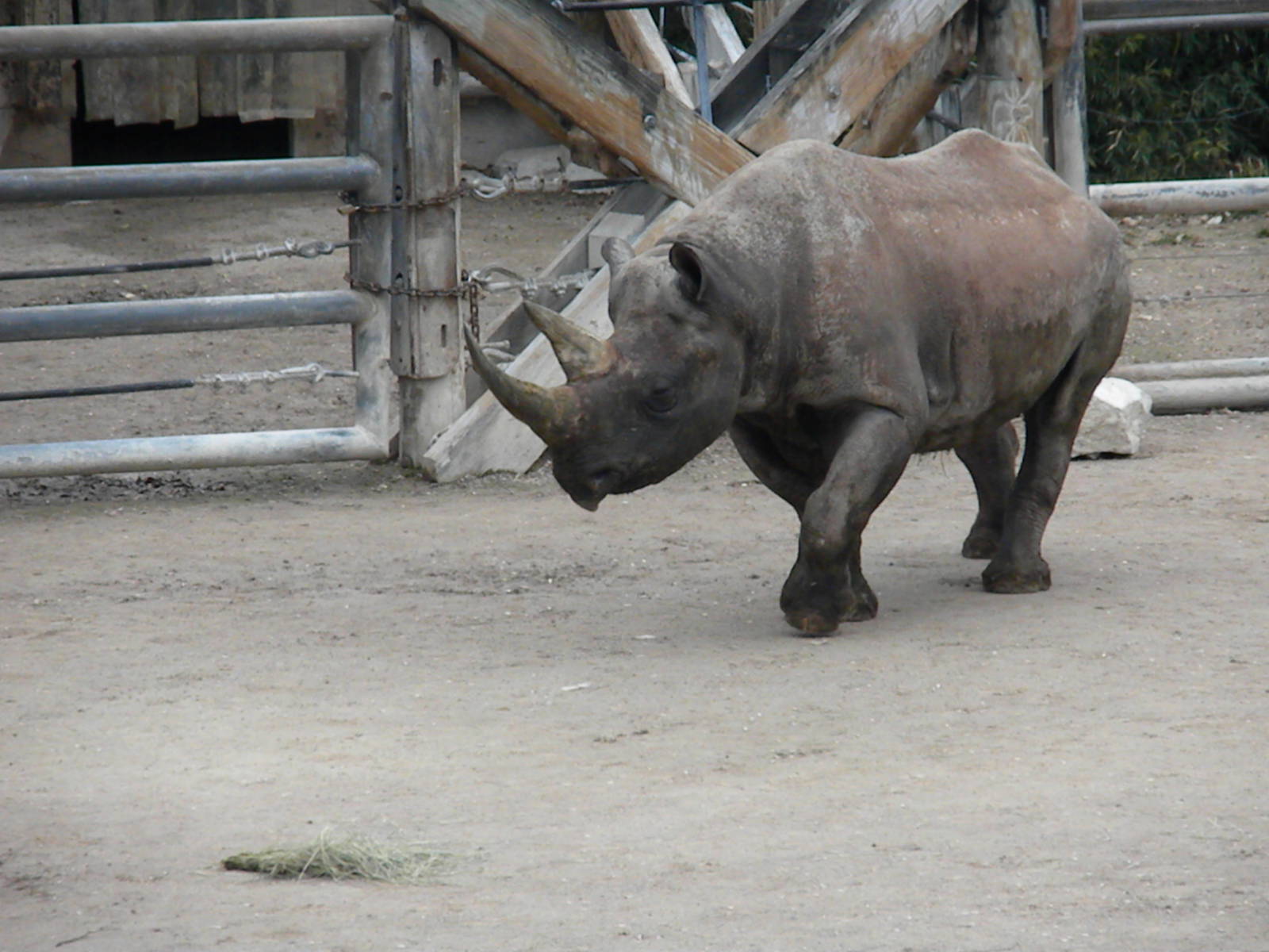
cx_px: 634
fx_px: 9531
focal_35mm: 260
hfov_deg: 7.6
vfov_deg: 5.7
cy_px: 476
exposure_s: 1/538
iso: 640
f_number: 5.3
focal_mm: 46.2
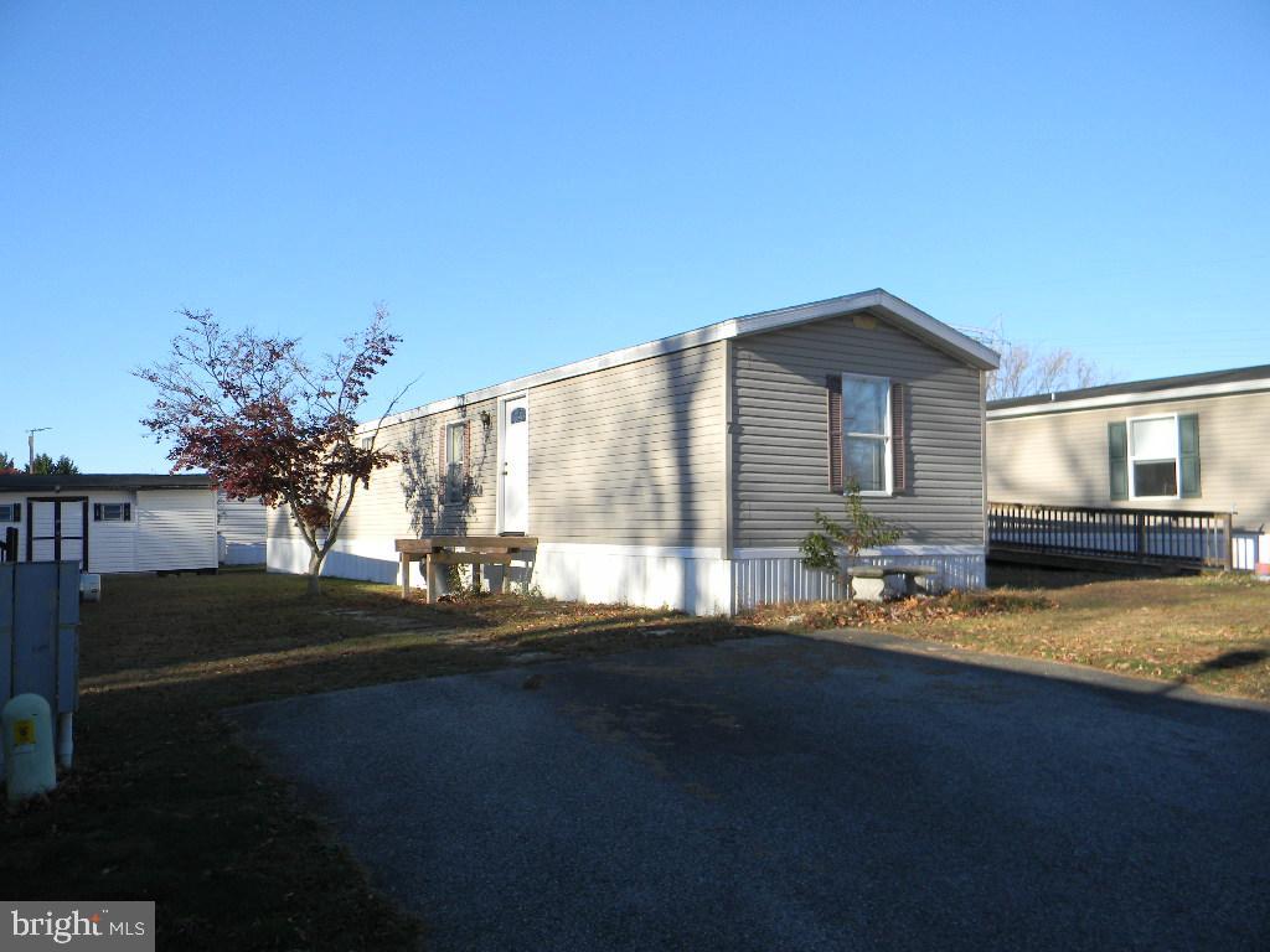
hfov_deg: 63.4
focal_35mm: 28
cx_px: 635
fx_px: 1027
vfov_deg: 49.7
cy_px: 476
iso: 80
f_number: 3.5
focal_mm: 5
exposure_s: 1/478
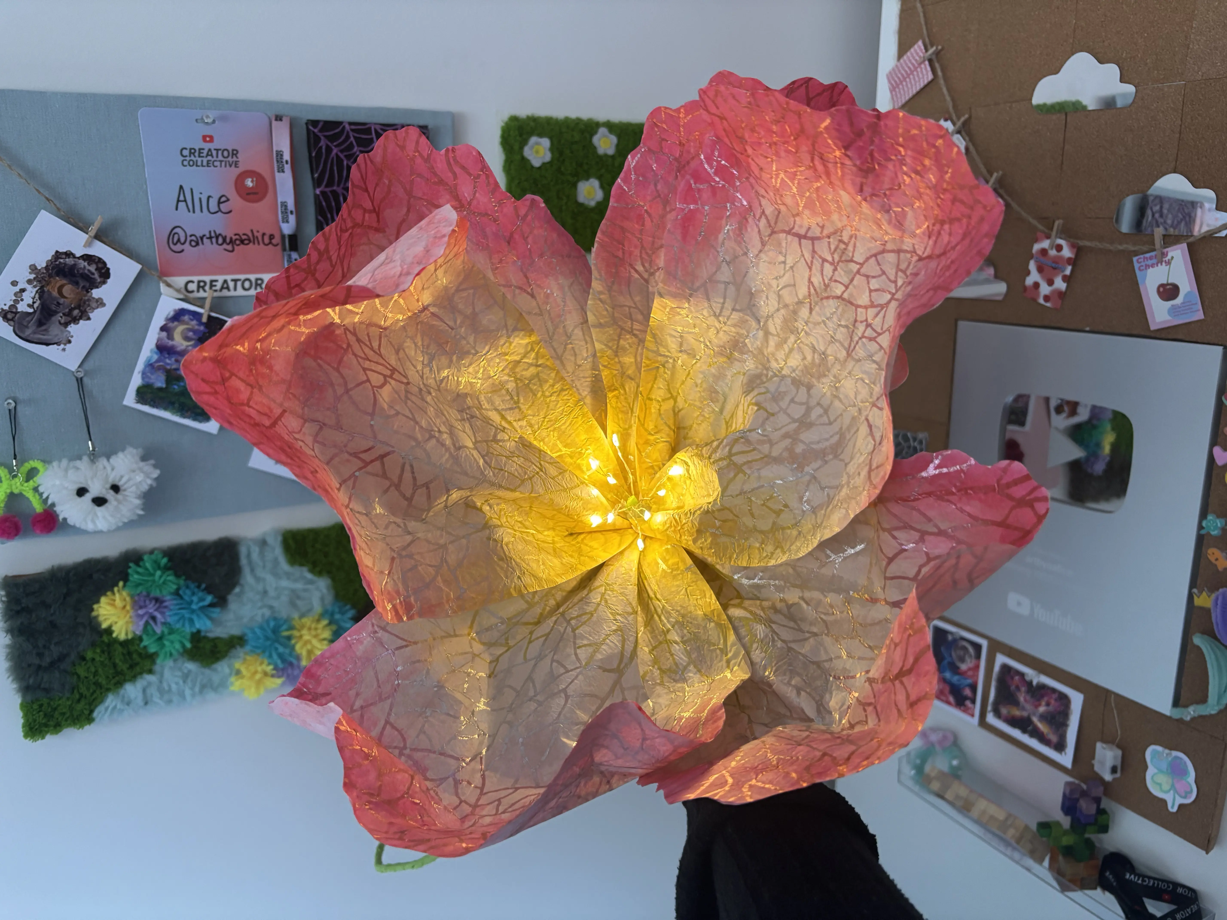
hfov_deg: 67.3
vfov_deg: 53.1
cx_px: 614
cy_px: 460
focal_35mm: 26
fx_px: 922
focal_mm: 5.96
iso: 250
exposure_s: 1/60
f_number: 1.6
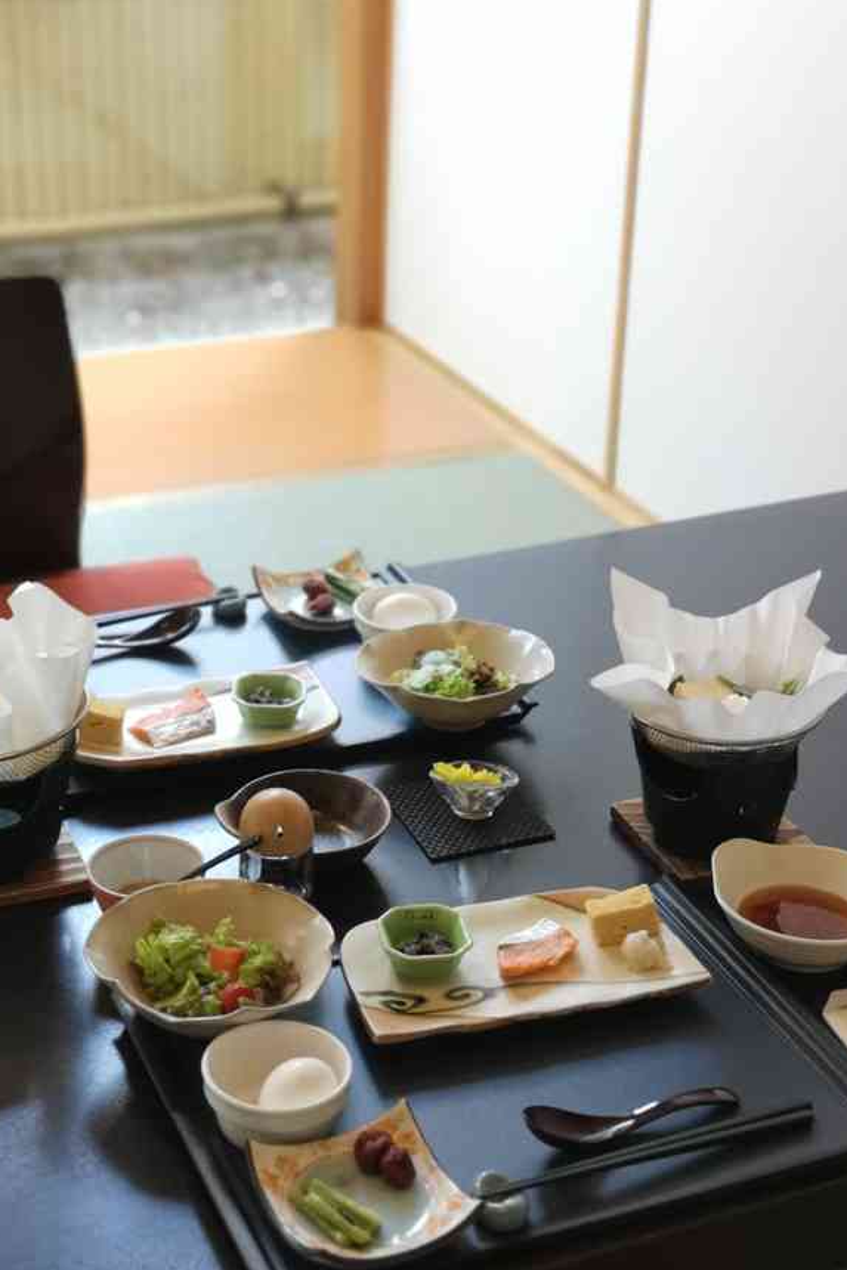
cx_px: 340
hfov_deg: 22.2
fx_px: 2152
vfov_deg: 32.9
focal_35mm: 61
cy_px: 591
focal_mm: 3.95
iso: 160
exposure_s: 1/50
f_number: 4
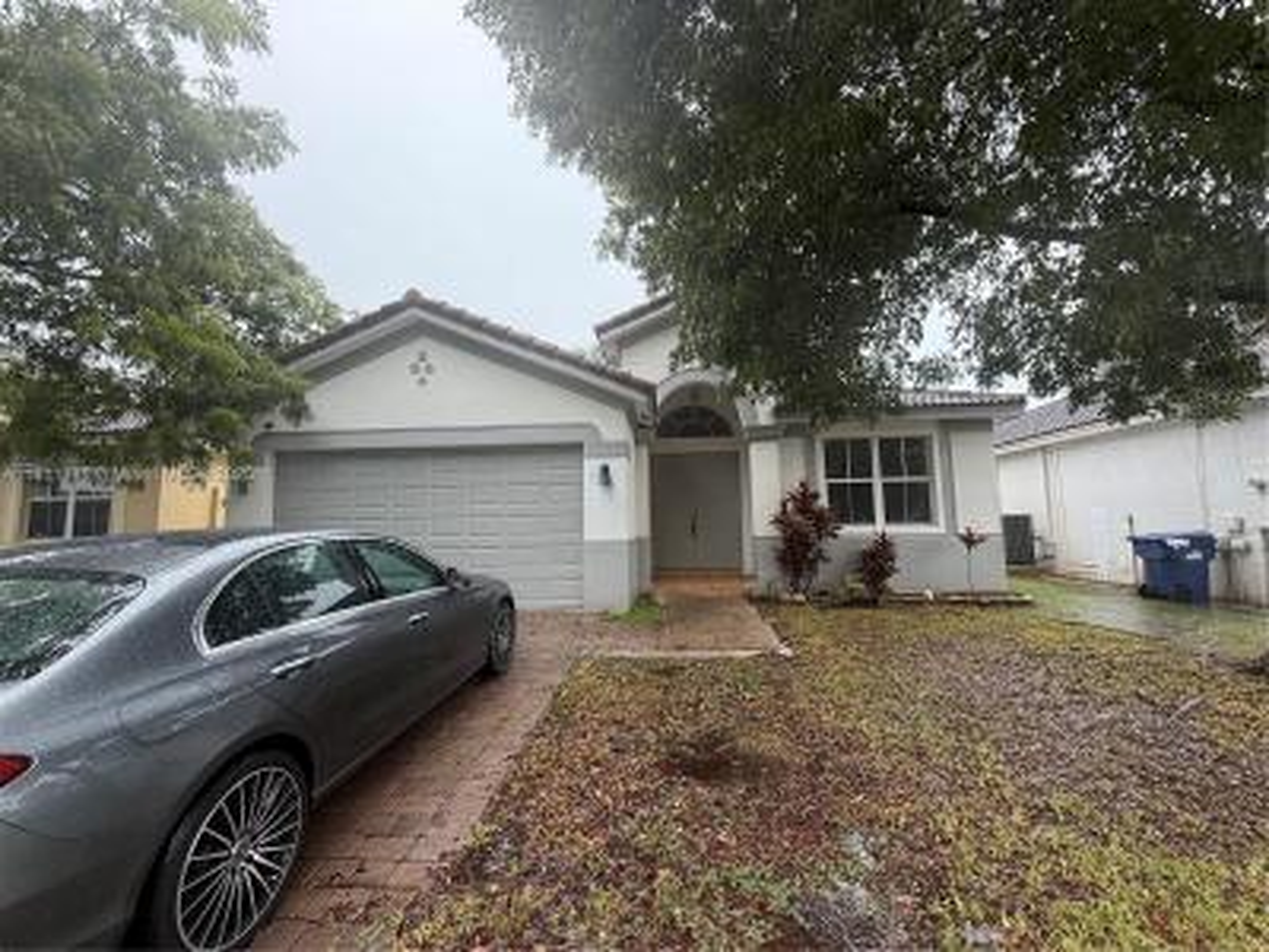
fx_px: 513
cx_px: 634
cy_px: 476
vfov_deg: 85.7
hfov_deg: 102.1
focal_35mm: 14
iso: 64
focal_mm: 2.22
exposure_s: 1/99
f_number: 2.2
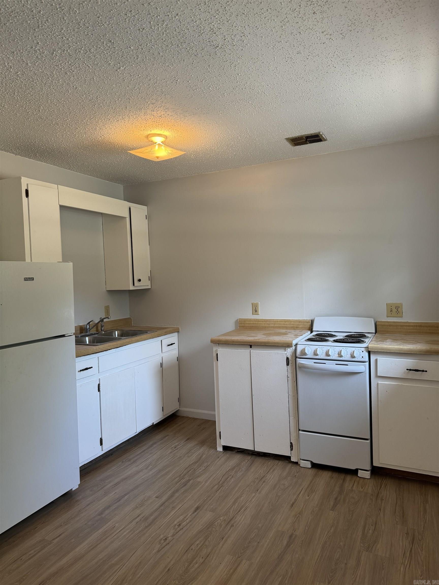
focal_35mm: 24
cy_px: 292
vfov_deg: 71.6
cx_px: 220
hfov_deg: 56.8
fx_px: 406
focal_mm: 6.76
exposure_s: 1/120
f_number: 1.78
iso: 160
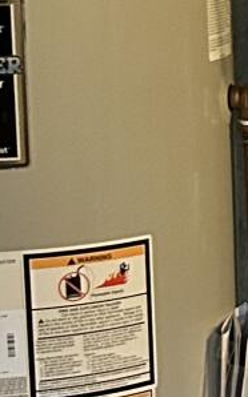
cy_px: 139
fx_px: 2003
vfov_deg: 11.3
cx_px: 763
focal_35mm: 185
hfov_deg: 6.4
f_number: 1.5
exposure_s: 1/30
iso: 640
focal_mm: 5.7
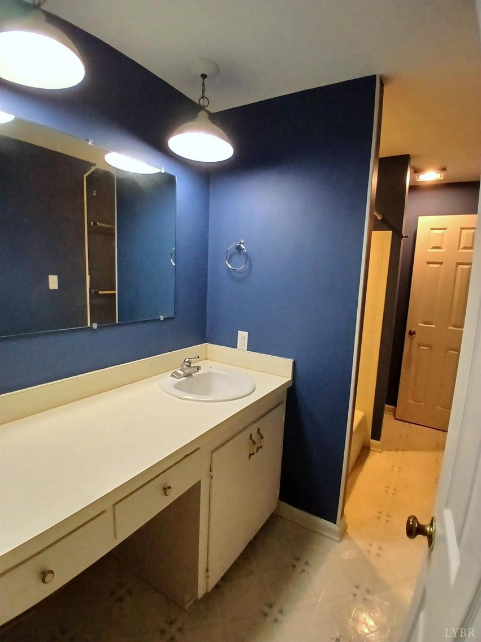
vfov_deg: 91.0
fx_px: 315
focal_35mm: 17
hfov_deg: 74.7
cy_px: 321
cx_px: 240
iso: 200
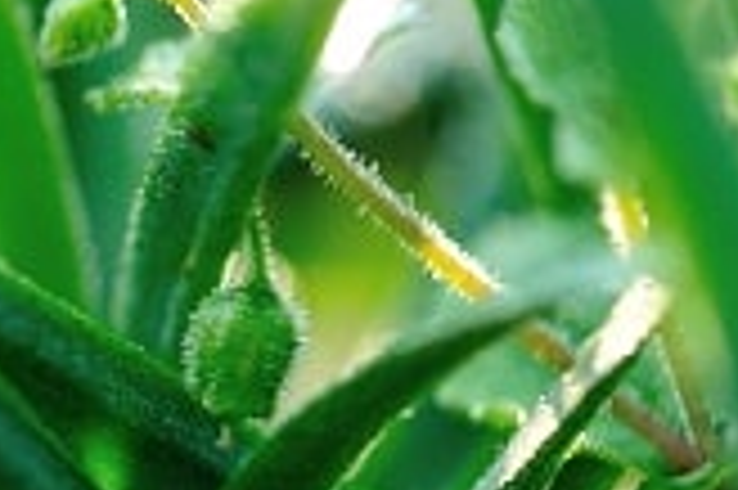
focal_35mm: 383
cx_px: -378
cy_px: -7
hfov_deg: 5.3
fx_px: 7844
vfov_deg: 3.6
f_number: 3.5
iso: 200
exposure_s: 1/250
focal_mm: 105
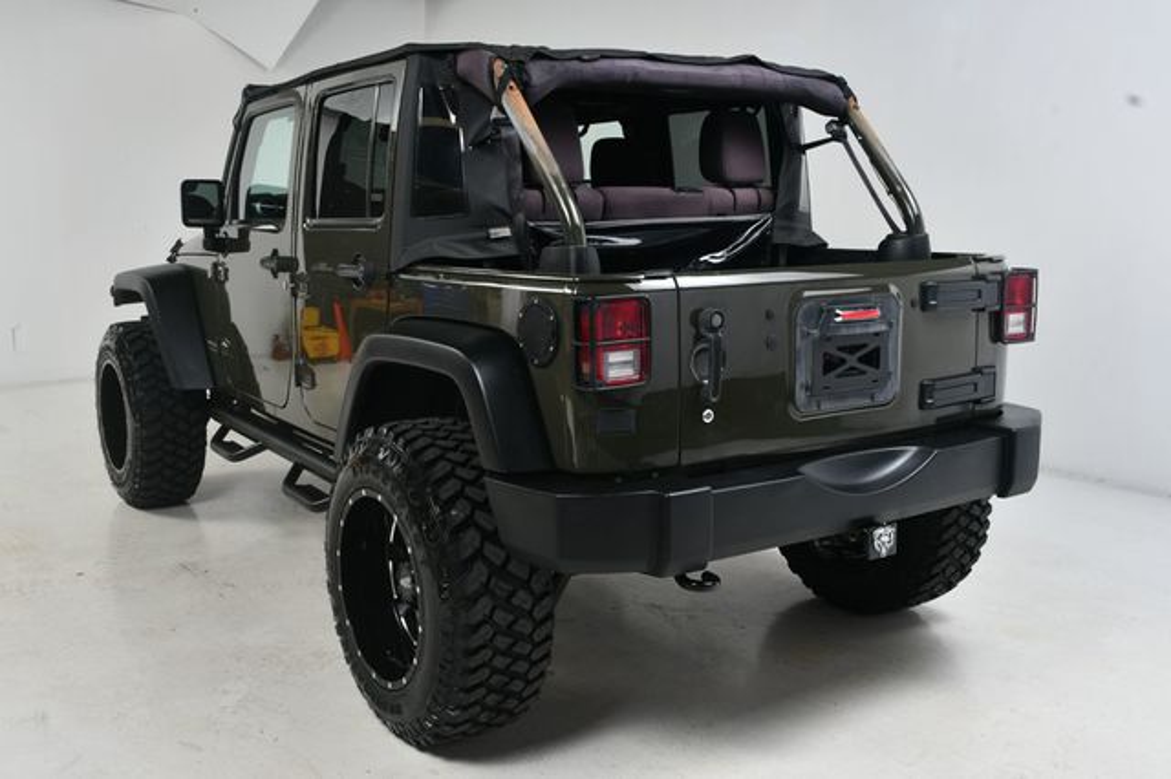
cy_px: 390
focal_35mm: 36
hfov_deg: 53.2
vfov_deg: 36.8
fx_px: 1170
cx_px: 586
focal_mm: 24
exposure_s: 1/160
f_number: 11
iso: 100
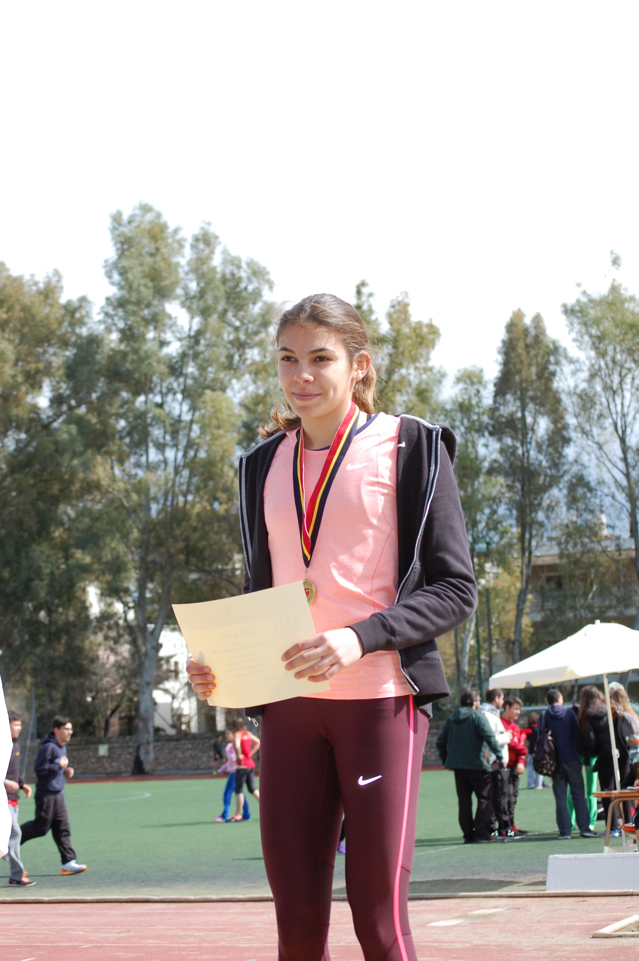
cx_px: 320
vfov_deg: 24.6
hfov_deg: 16.5
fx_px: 2200
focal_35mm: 82
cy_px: 480
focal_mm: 55
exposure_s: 1/500
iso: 200
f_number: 7.1
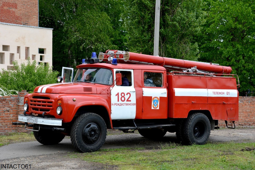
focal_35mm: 66
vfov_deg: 20.6
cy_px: 85
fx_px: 467
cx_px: 128
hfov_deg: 30.5
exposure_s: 1/200
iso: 200
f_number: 7.1
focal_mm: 44
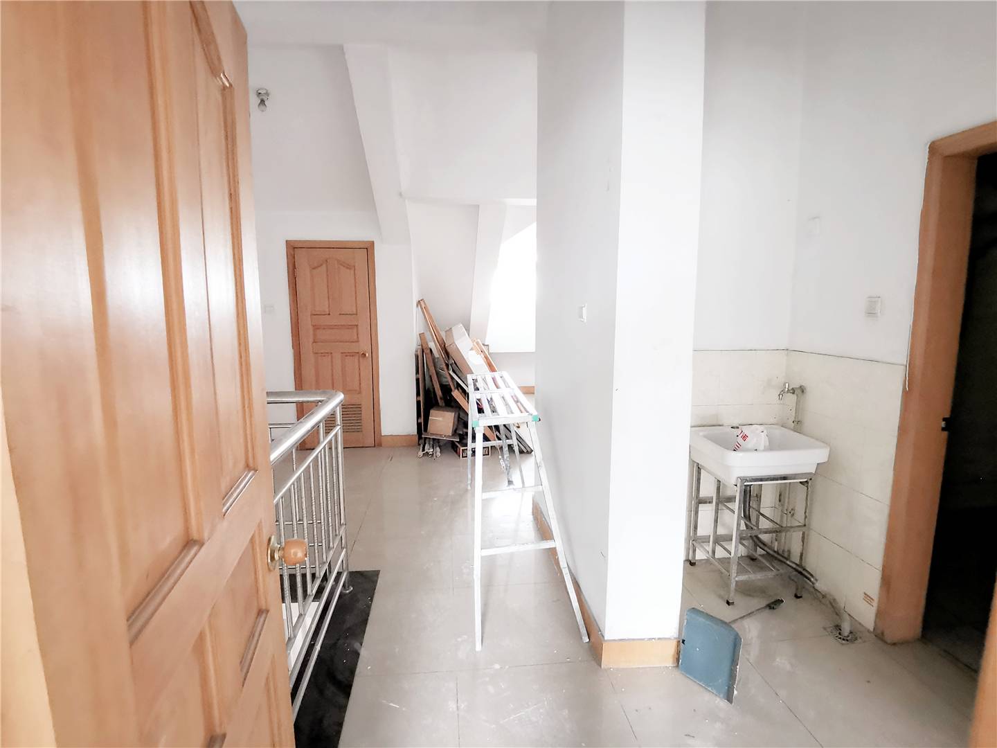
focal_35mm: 17
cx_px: 498
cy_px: 374
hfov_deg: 91.0
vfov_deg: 74.7
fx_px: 490
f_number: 2.2
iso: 1000
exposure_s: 1/25
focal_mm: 2.26
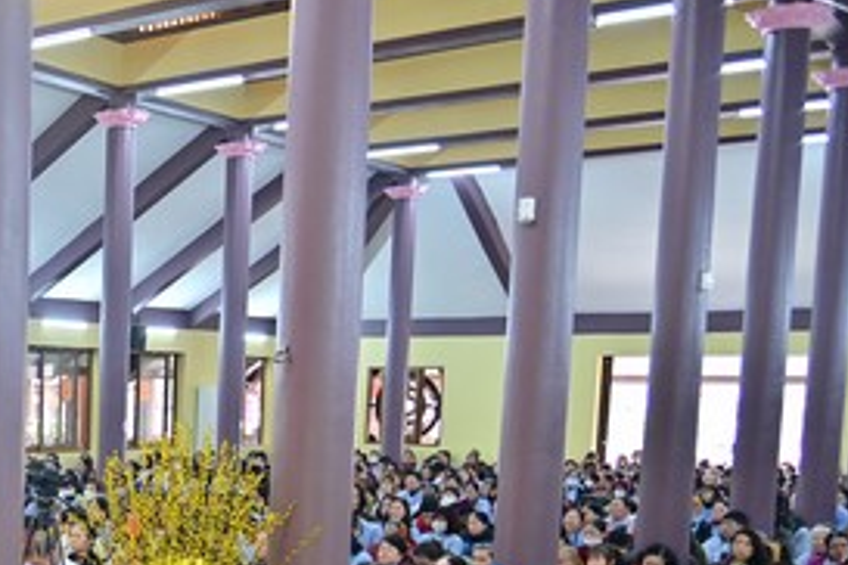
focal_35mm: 57
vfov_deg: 22.8
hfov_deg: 30.5
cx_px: -134
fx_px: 1343
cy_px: 571
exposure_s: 1/100
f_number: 4
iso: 800
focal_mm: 24
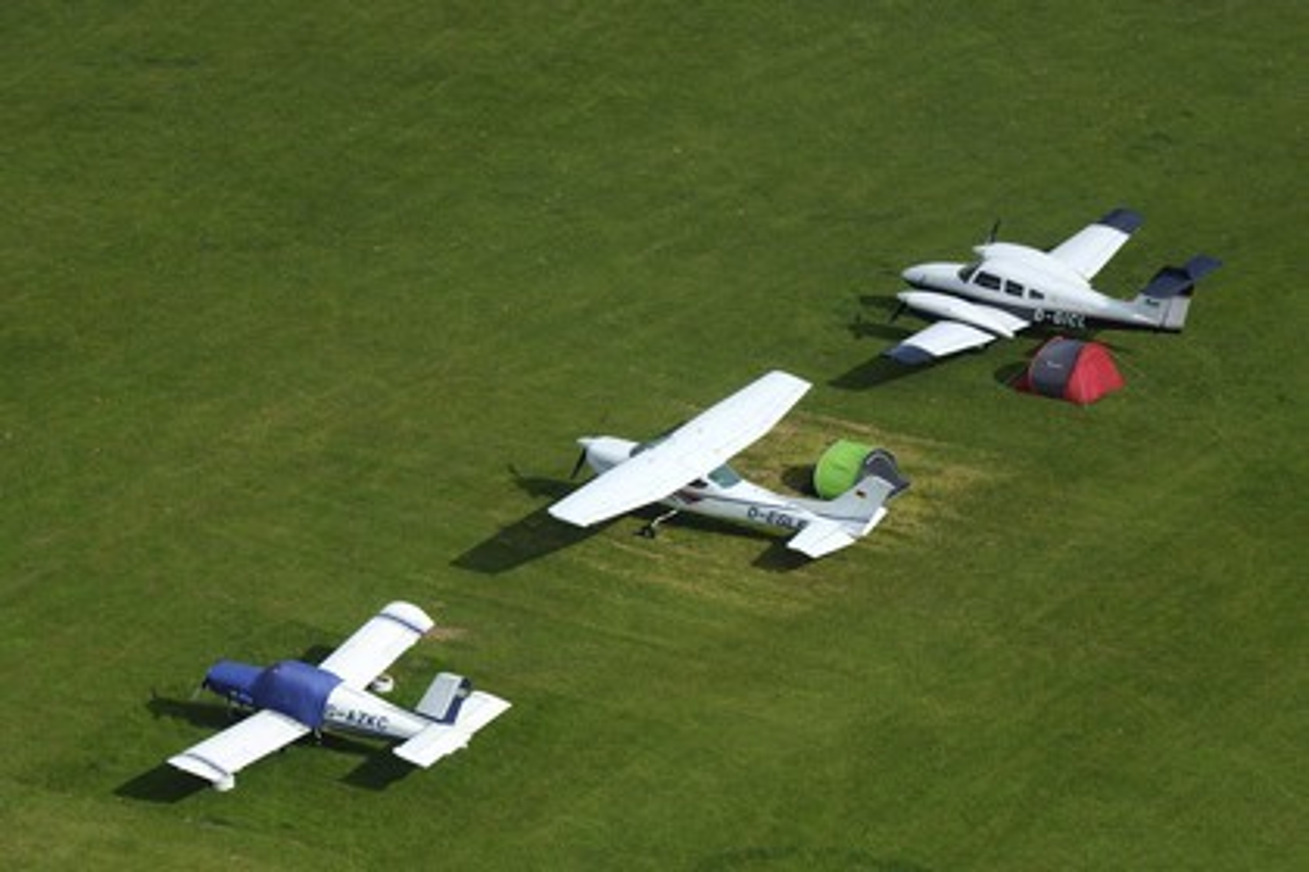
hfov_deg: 10.3
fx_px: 7272
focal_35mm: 200
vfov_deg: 6.9
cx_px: 654
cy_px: 436
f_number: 10
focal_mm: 200
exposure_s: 1/800
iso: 400
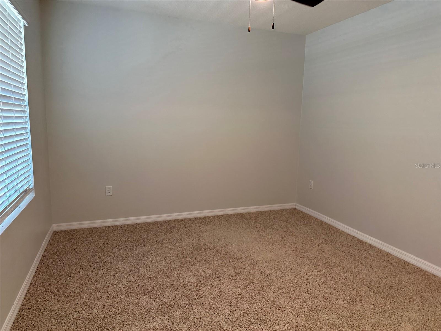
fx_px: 306
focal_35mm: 24
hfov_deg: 71.6
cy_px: 166
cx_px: 220
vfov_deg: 56.8
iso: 160
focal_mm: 6.86
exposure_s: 1/60
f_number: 1.78
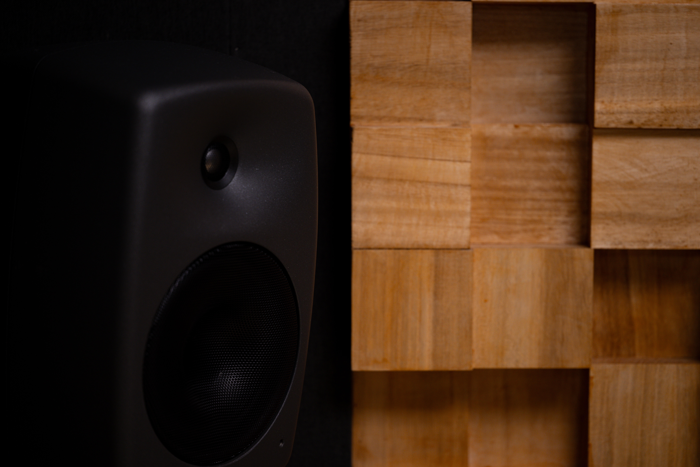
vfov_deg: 13.0
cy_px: 234
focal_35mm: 105
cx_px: 350
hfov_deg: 19.5
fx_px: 2042
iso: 500
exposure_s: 1/60
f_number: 2.8
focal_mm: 105
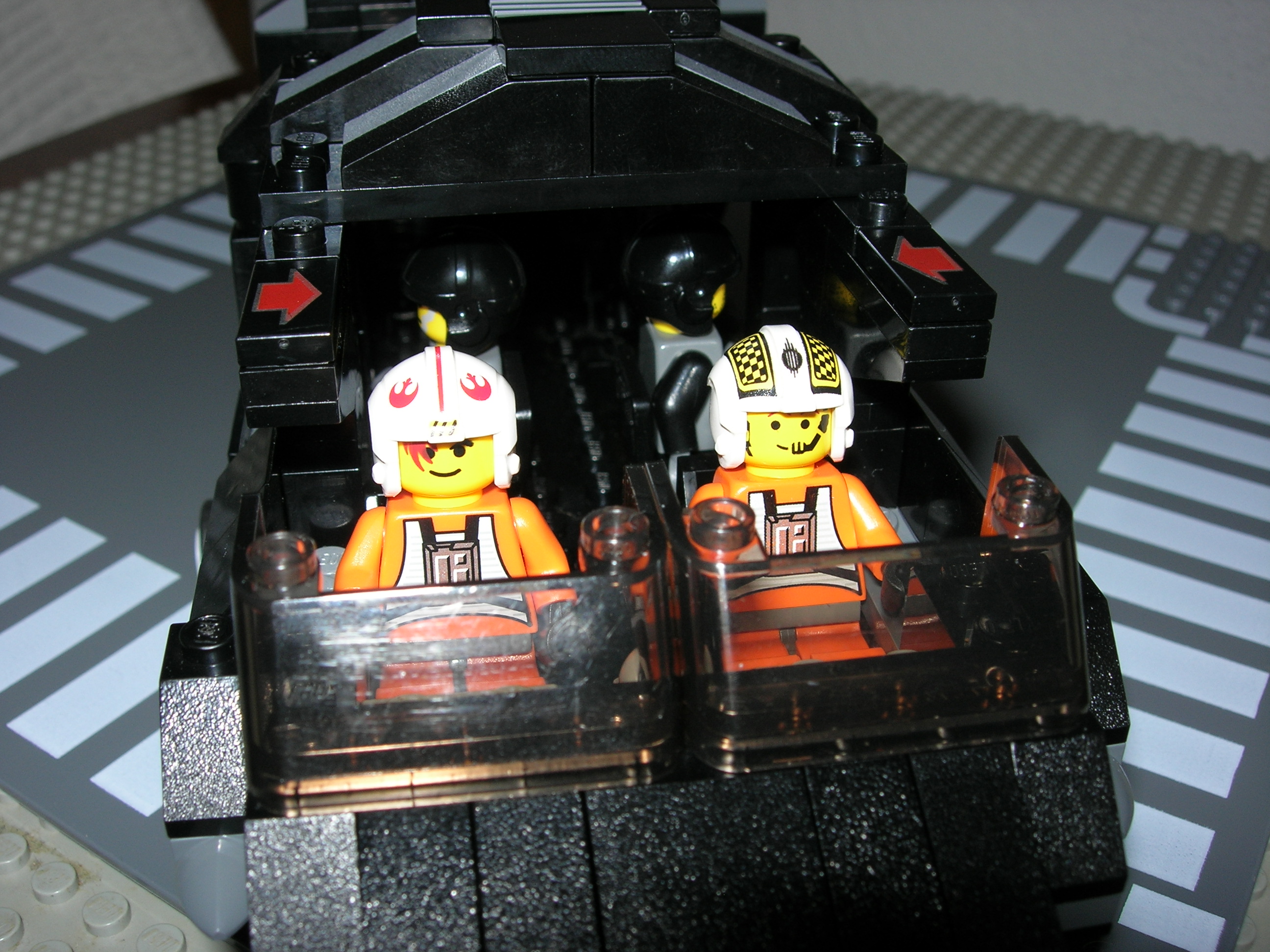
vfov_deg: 37.7
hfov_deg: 49.0
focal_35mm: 38
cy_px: 476
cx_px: 635
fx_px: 1394
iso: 64
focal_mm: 7.8
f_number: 4.8
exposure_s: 1/60.1
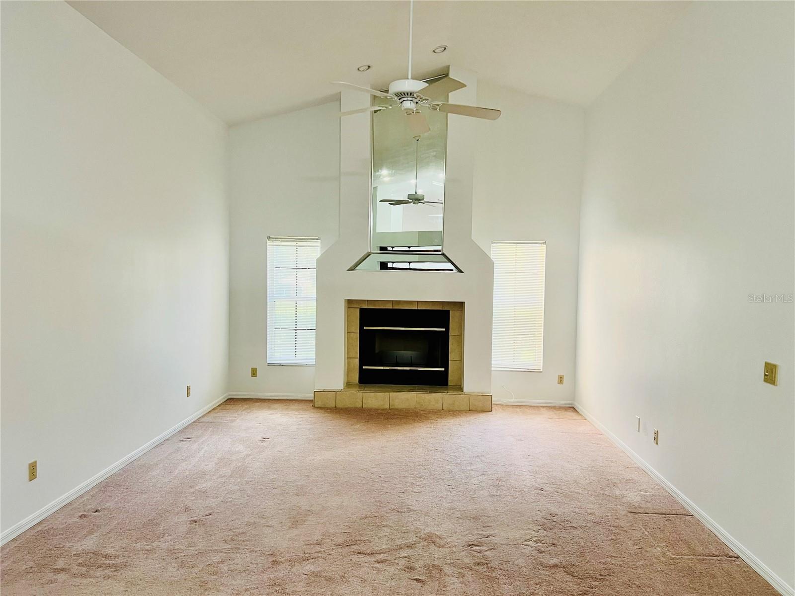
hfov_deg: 67.3
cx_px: 398
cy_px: 298
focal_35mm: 26
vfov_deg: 53.1
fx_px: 597
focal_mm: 5.7
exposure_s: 1/60
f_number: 1.5
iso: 100
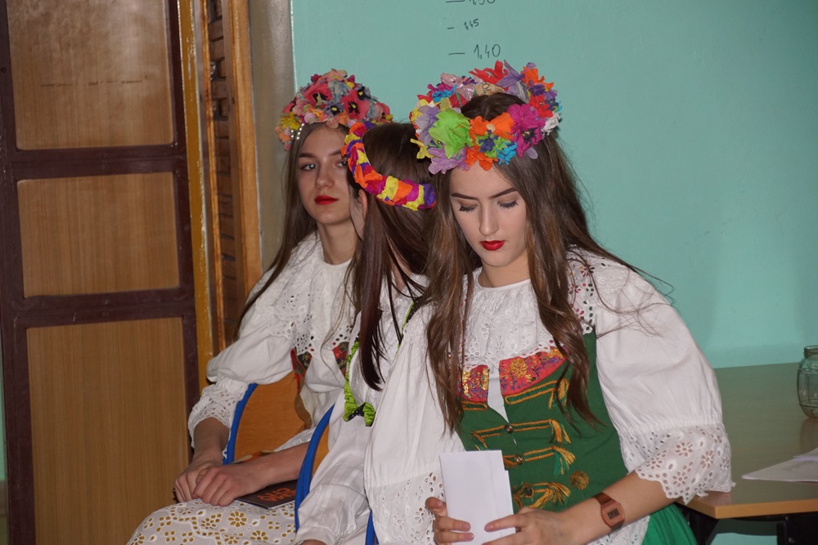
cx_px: 409
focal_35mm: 150
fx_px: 3409
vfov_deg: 9.2
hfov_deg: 13.7
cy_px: 272
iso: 800
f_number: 5.6
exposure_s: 1/60
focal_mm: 100
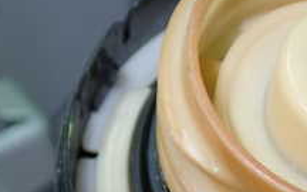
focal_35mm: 106
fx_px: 887
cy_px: 162
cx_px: 259
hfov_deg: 19.4
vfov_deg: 12.3
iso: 200
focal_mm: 6.37
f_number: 2.5
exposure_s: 1/50
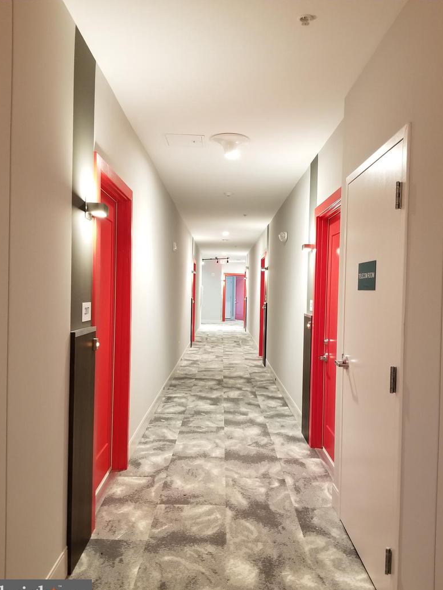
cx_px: 222
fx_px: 461
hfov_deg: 51.4
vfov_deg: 65.3
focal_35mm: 27
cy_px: 306
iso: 250
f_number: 1.7
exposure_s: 1/10
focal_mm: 4.25
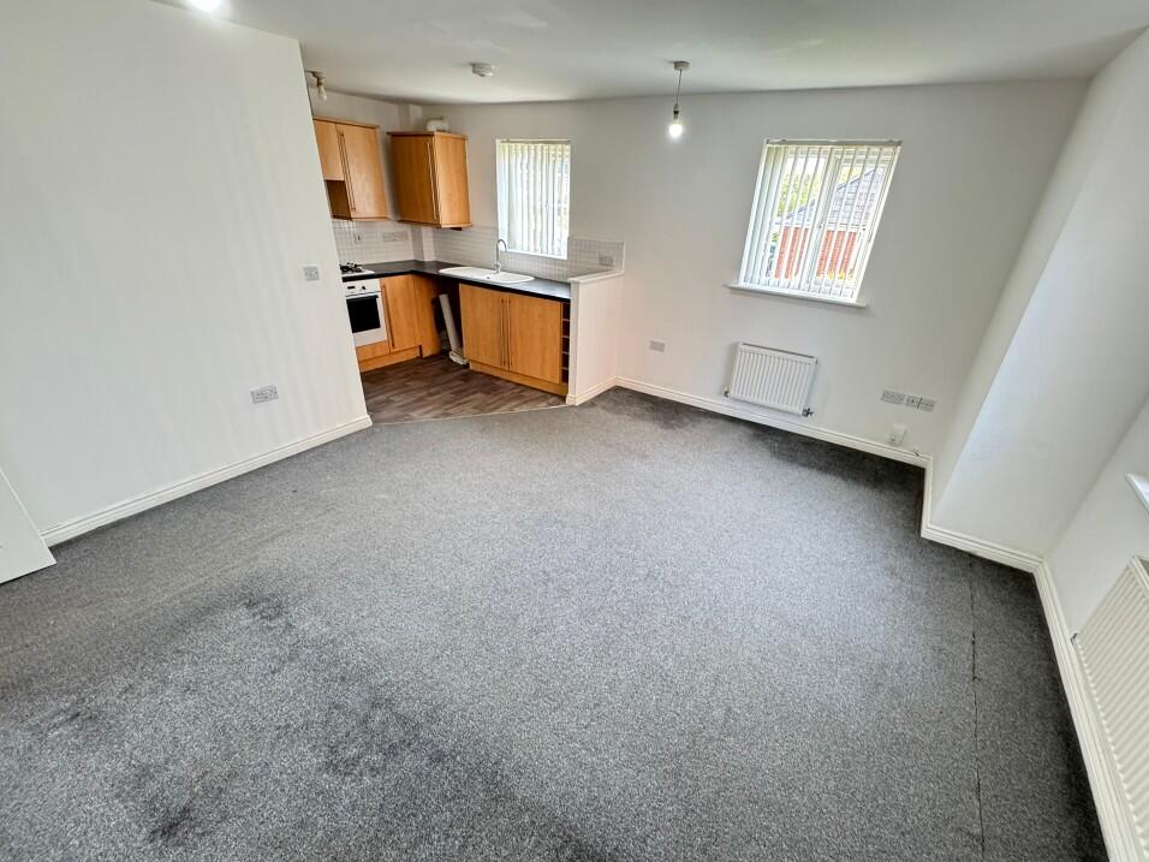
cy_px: 452
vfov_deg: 81.7
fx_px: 498
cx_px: 596
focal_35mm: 15
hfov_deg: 98.1
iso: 320
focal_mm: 2.22
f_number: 2.2
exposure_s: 1/67
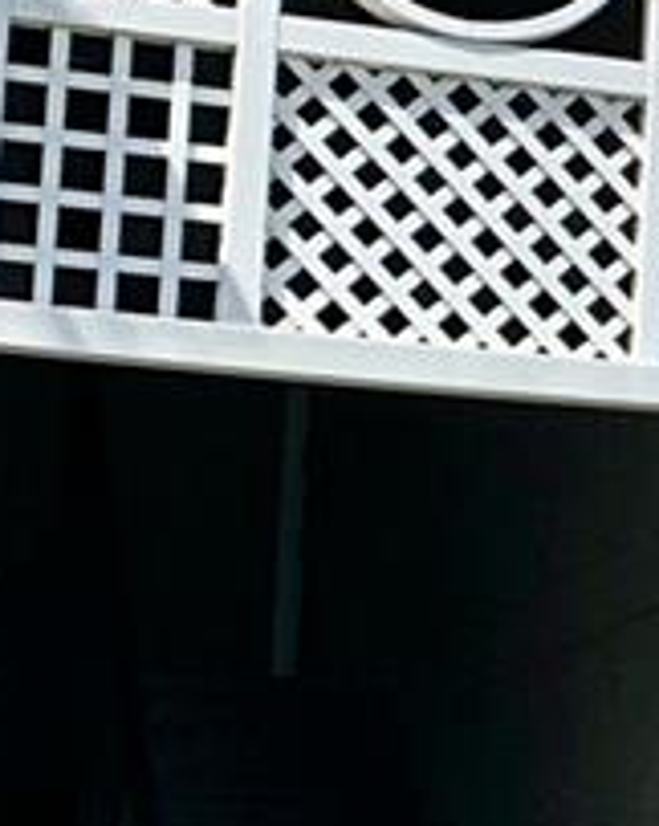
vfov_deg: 12.9
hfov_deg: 9.5
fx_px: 3662
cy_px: 366
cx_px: 1416
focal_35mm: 150
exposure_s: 1/1845
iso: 25
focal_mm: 4.25
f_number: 1.8
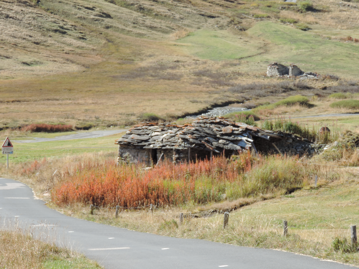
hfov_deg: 9.9
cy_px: 134
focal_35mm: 200
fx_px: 2074
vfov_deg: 7.4
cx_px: 180
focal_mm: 35.6
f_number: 4.6
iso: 80
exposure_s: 1/200
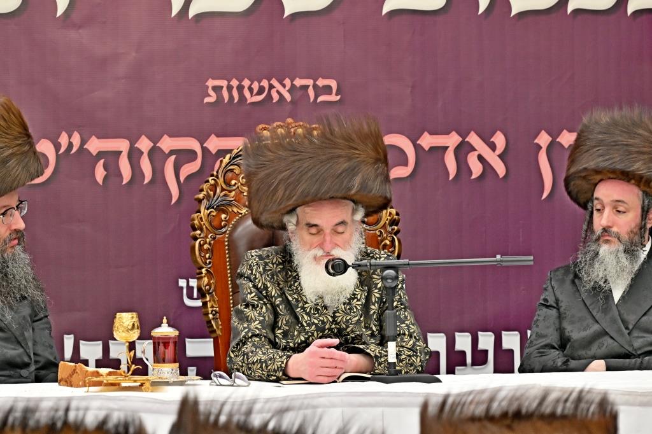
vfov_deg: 7.6
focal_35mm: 180
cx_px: 326
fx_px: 3259
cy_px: 217
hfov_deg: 11.4
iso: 500
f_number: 4
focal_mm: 120
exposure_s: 1/200
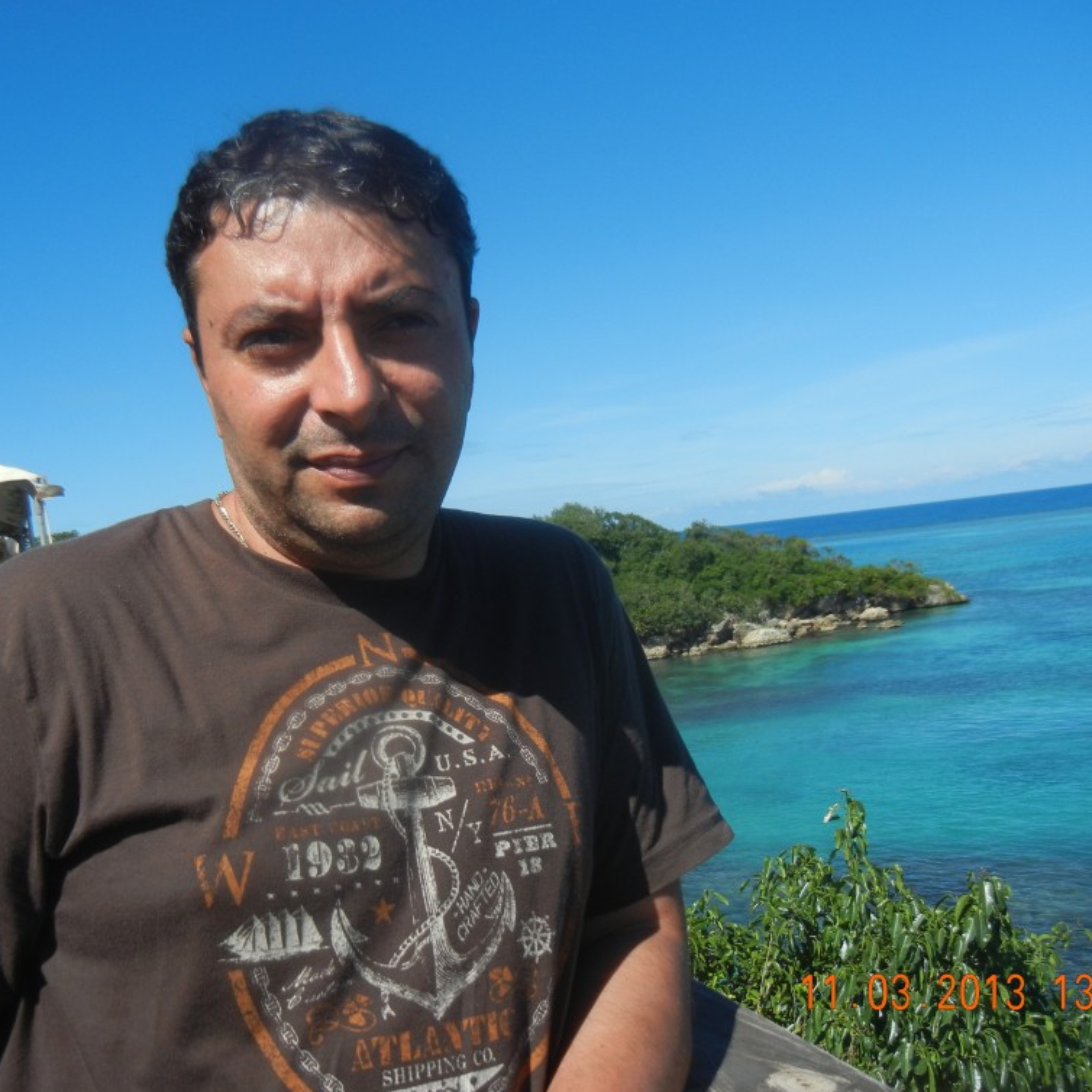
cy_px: 552
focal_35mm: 36
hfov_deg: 46.0
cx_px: 513
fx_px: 1285
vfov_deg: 46.0
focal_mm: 5.4
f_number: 7
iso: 160
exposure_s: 1/491
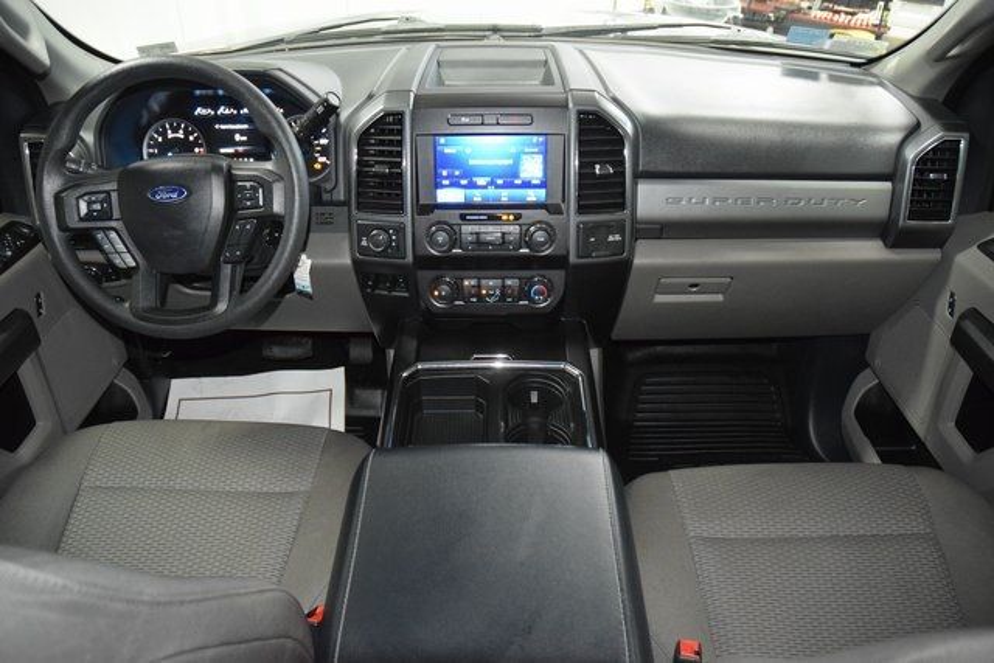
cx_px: 497
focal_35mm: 27
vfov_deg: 48.0
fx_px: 746
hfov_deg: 67.4
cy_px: 332
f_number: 3.5
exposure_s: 1/50
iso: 3200
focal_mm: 18
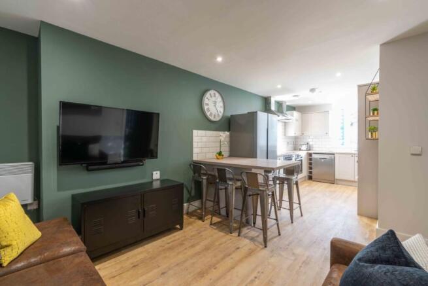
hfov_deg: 96.7
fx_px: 190
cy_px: 143
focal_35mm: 16
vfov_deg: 73.8
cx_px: 214
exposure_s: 1/1.25
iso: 160
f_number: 11
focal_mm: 16
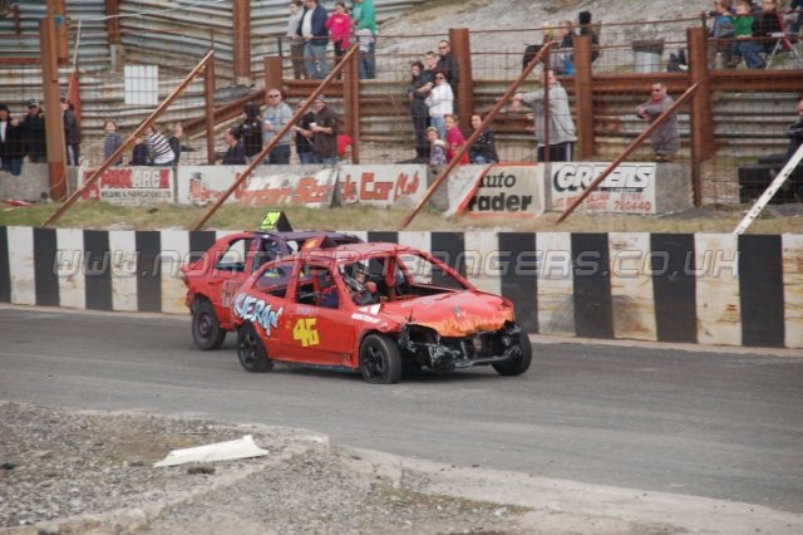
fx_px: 3879
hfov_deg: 11.8
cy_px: 268
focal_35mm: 174
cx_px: 402
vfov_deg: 7.9
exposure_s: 1/640
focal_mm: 116
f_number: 6
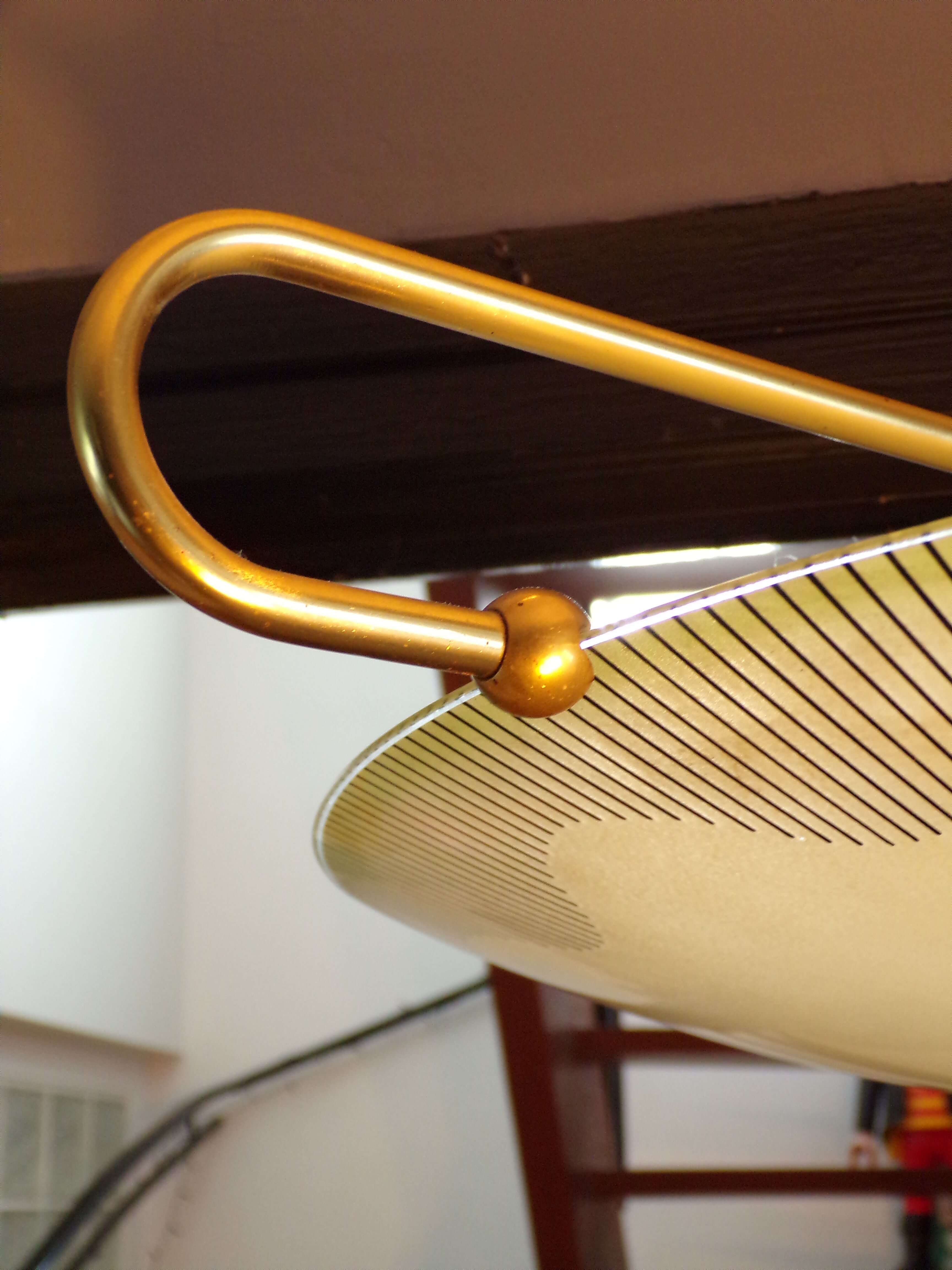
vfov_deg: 38.9
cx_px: 476
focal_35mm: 49
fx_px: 1797
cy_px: 635
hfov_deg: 29.7
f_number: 3.5
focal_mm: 8.7
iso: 341
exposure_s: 1/17
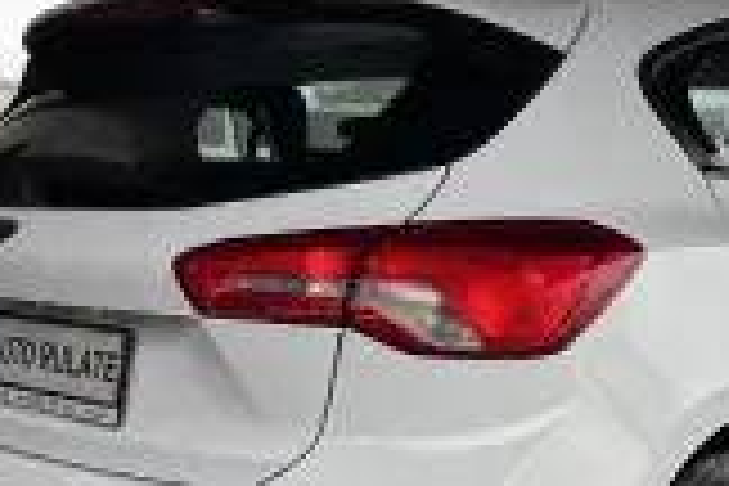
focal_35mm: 60
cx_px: 522
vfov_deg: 22.2
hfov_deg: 32.9
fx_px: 1215
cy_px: 410
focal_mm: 5.96
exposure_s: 1/615
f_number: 1.6
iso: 50
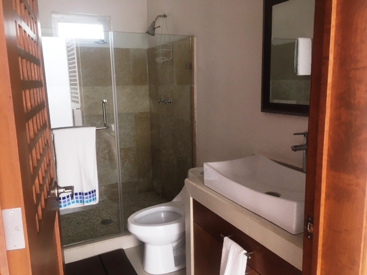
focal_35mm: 29
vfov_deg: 48.2
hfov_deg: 61.7
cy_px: 138
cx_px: 184
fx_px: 307
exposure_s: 1/30
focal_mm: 4.15
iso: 80
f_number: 2.2
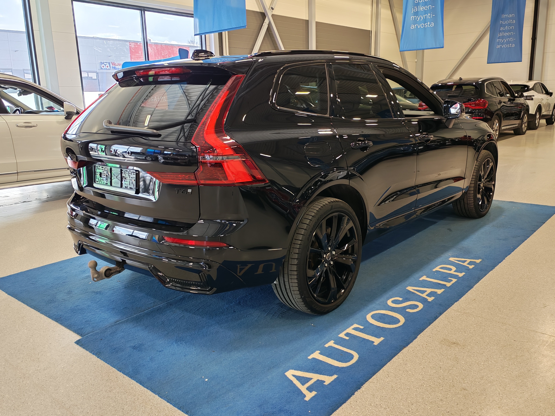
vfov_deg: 46.8
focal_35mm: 30
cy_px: 208
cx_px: 278
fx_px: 481
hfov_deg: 60.0
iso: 125
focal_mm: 6.12
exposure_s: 1/100
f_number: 1.9
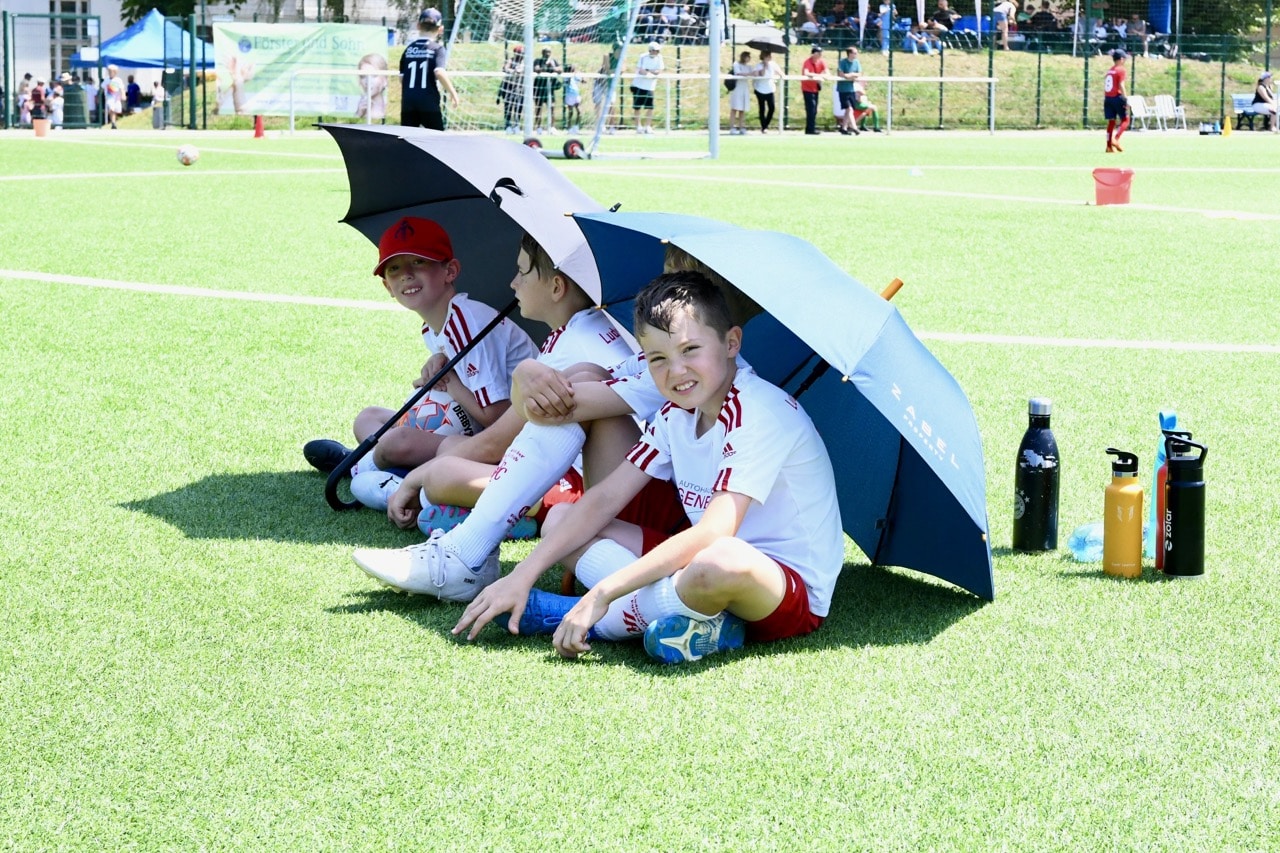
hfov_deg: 41.1
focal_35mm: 48
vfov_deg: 28.1
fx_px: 1706
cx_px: 640
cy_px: 426
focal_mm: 48
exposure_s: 1/1250
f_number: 9
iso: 3200
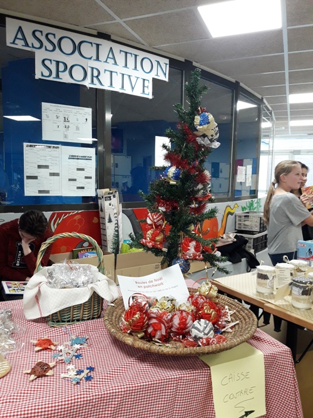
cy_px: 209
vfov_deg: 63.5
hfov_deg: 49.7
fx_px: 338
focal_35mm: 28
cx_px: 156
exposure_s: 1/33
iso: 125
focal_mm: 3.7
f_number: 1.9
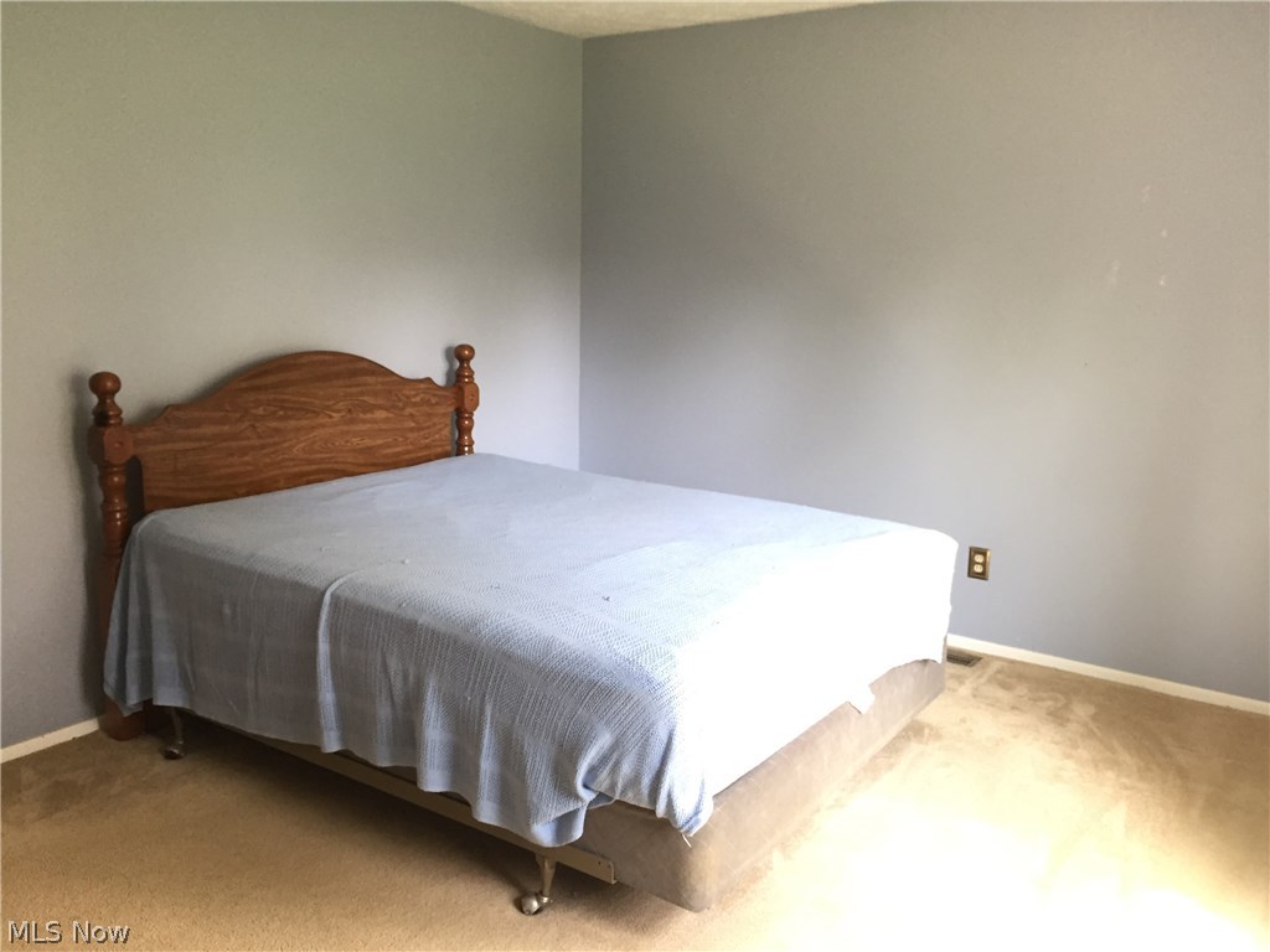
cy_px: 476
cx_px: 635
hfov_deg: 61.7
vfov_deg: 48.2
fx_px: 1064
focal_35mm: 29
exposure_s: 1/30
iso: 125
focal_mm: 4.15
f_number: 2.2
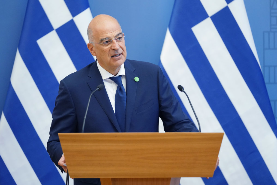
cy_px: 92
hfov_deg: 11.8
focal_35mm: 174
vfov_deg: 7.9
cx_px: 138
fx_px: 1339
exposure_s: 1/160
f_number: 3.2
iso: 3200
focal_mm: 174
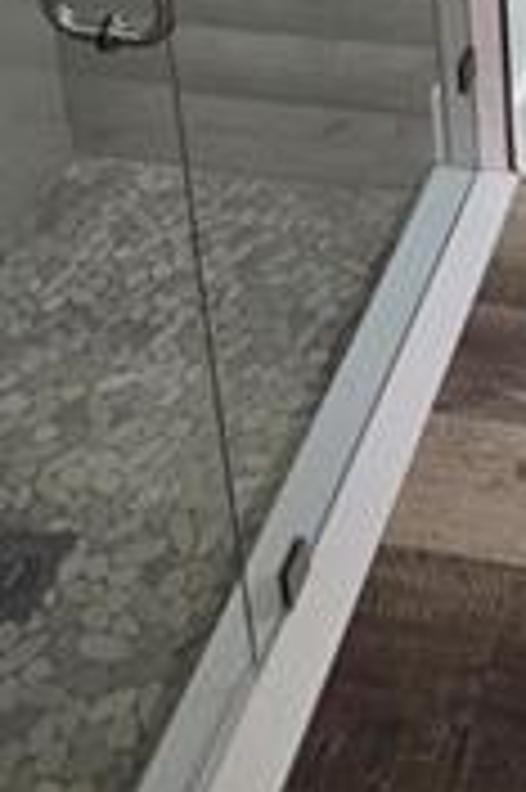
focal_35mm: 59
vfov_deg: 24.4
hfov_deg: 20.9
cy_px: -464
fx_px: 1296
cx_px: 683
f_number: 2.2
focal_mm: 2.2
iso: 125
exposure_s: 1/60
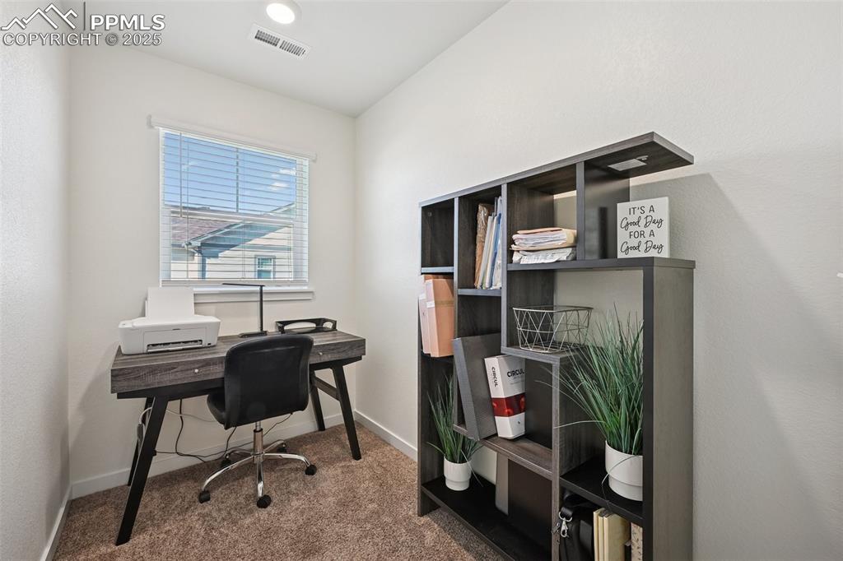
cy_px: 280
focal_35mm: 15
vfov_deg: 77.3
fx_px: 351
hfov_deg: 100.4
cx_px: 422
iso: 800
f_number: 11
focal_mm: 15
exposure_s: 1/13
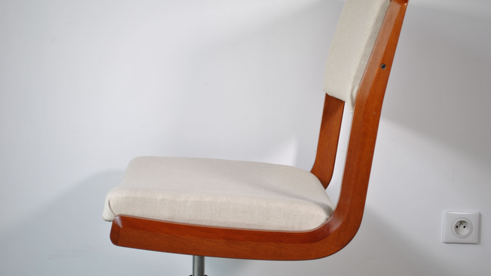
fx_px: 931
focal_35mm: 72
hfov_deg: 29.5
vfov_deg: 16.9
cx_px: 244
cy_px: 131
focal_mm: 45
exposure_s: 1/30
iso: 100
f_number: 5.3
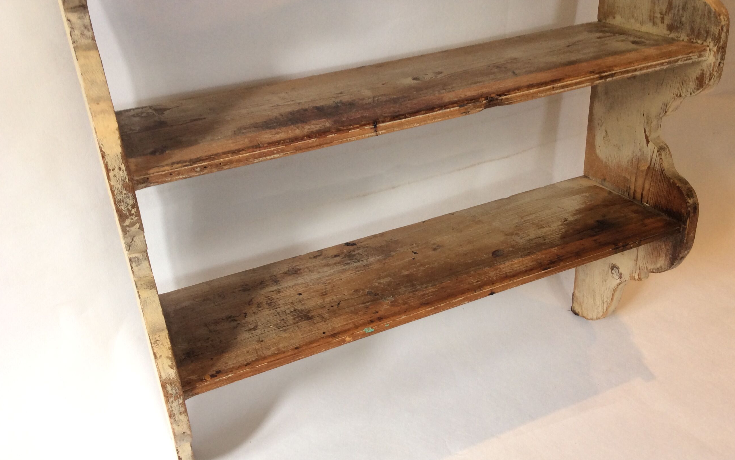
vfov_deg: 37.3
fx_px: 681
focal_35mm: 34
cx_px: 368
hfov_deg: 56.7
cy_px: 210
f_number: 2.4
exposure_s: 1/33
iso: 32
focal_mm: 3.3
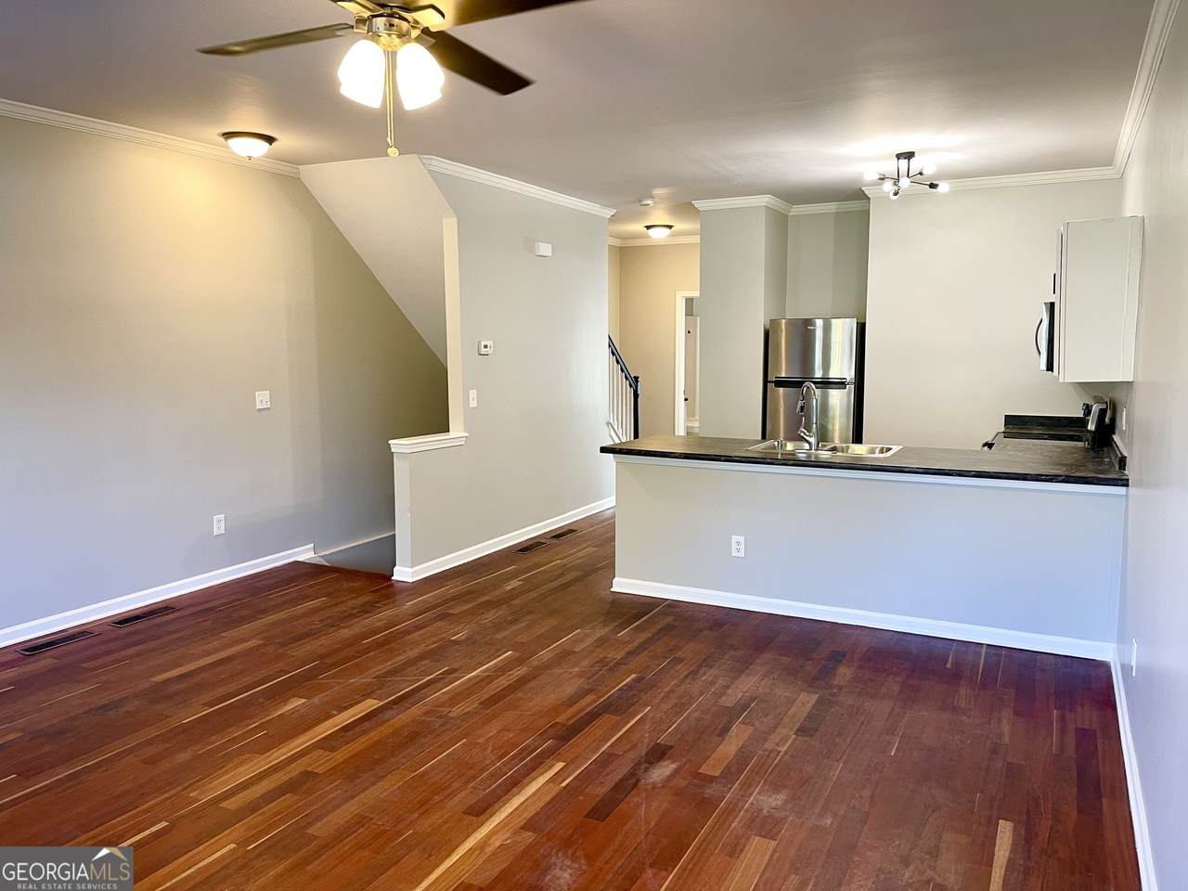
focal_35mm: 25
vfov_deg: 54.9
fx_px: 858
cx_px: 594
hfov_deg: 69.4
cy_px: 446
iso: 100
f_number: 1.6
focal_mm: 5.1
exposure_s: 1/60
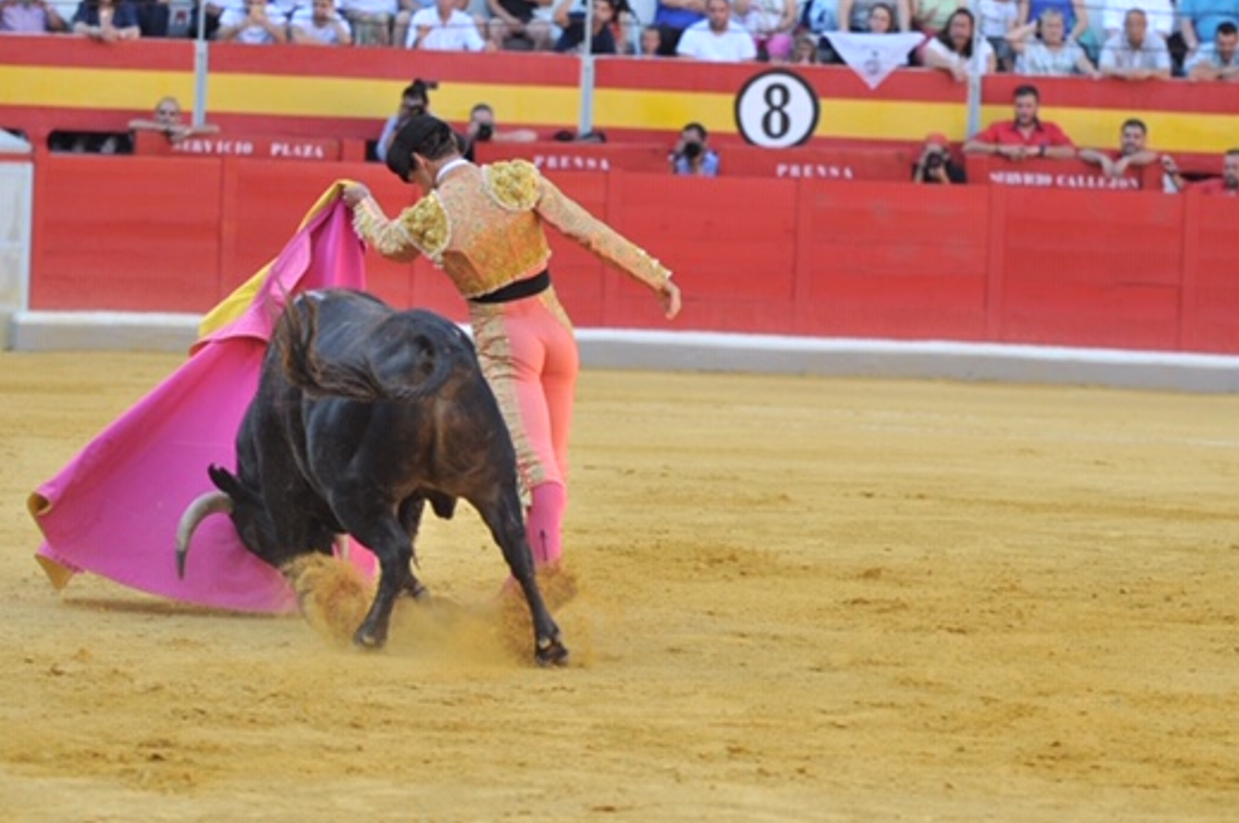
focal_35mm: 222
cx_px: 625
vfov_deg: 6.2
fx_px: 7633
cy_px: 320
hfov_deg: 9.3
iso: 640
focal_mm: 120
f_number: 2.8
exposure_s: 1/1000
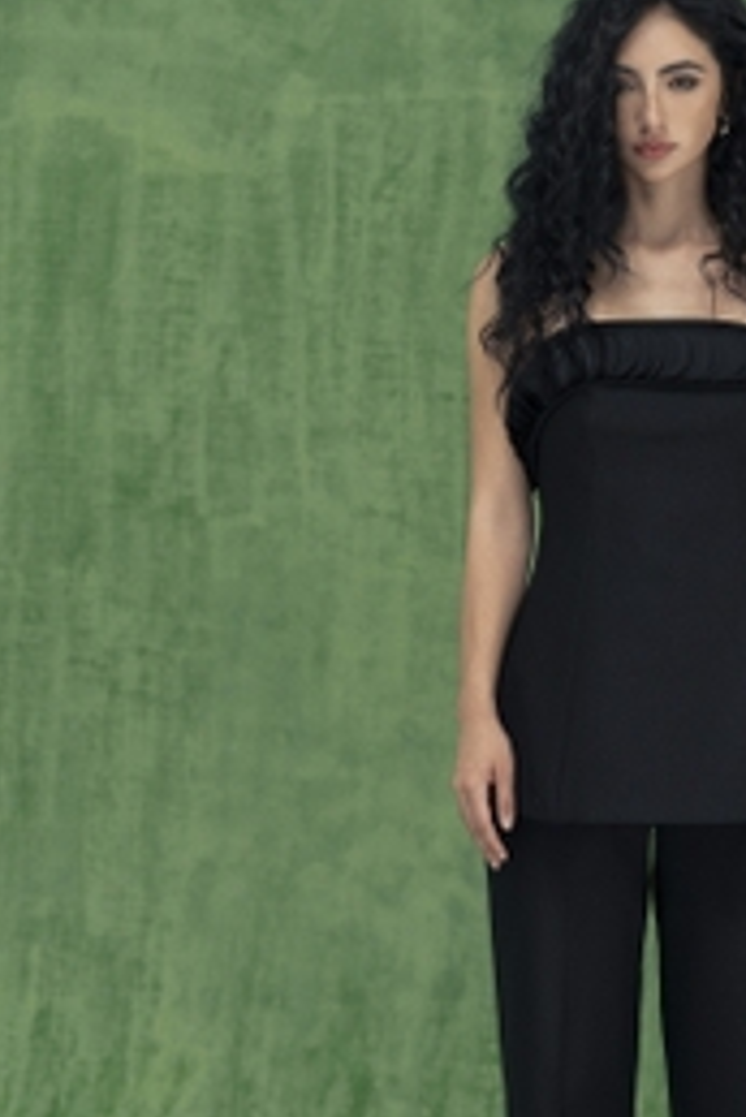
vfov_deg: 20.0
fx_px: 3166
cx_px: 630
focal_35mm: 102
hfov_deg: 13.4
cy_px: 668
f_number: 3.5
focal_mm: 55
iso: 1000
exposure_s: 1/320
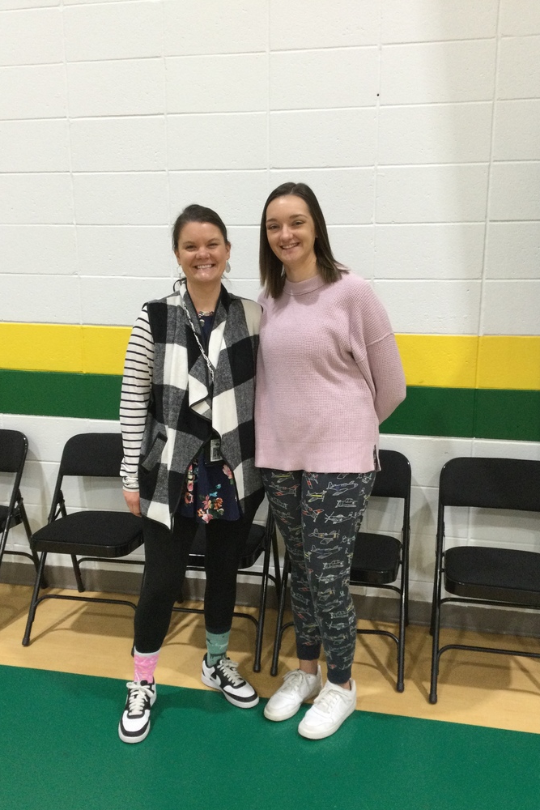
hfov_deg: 40.0
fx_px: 742
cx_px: 283
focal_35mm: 33
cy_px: 414
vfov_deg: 57.2
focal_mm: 3.3
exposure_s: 1/30
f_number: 2.4
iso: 100
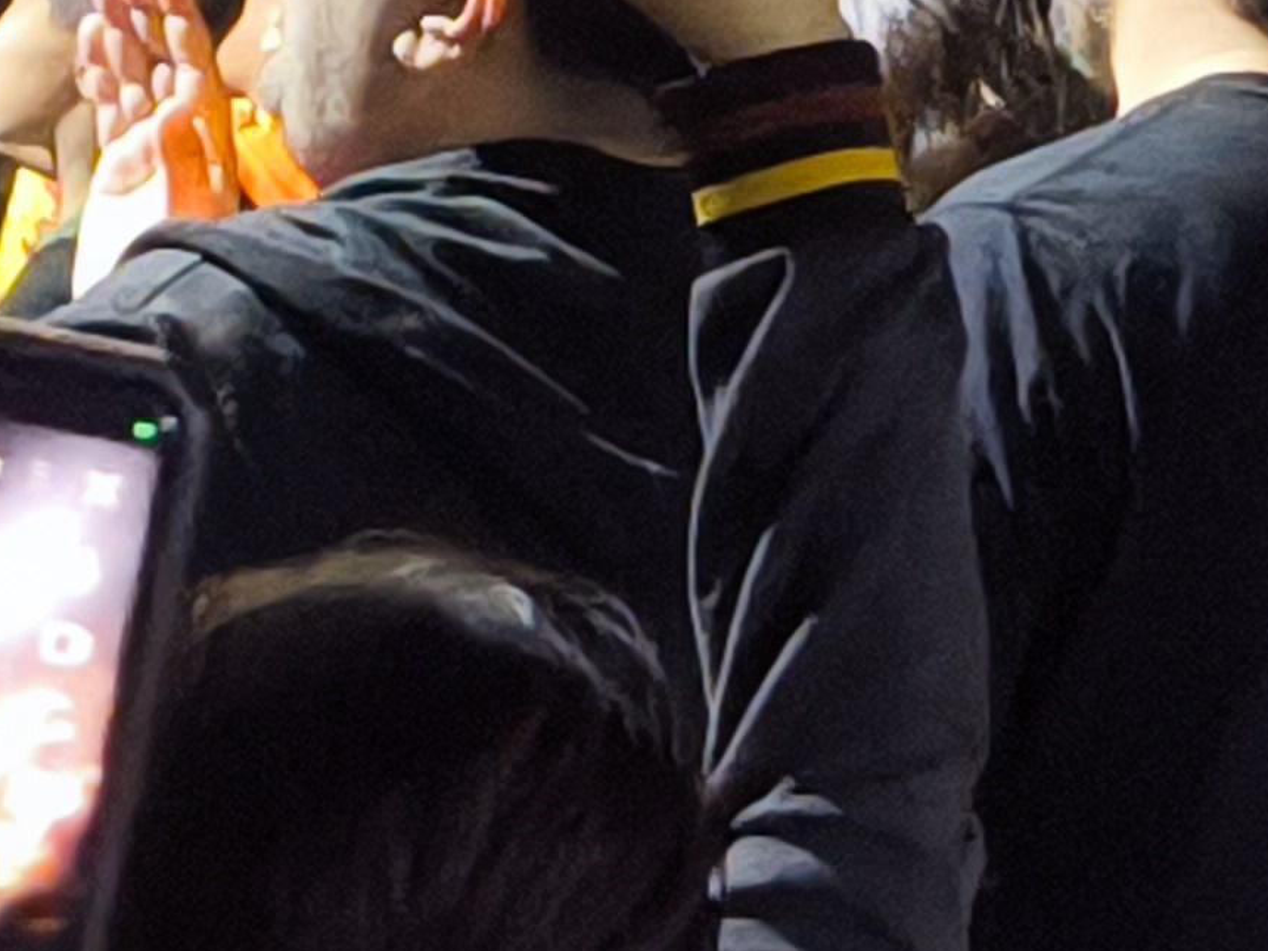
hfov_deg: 9.0
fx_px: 8022
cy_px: -927
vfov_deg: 6.6
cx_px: 983
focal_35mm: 219
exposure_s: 1/342
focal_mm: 6.57
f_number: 1.6
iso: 2500
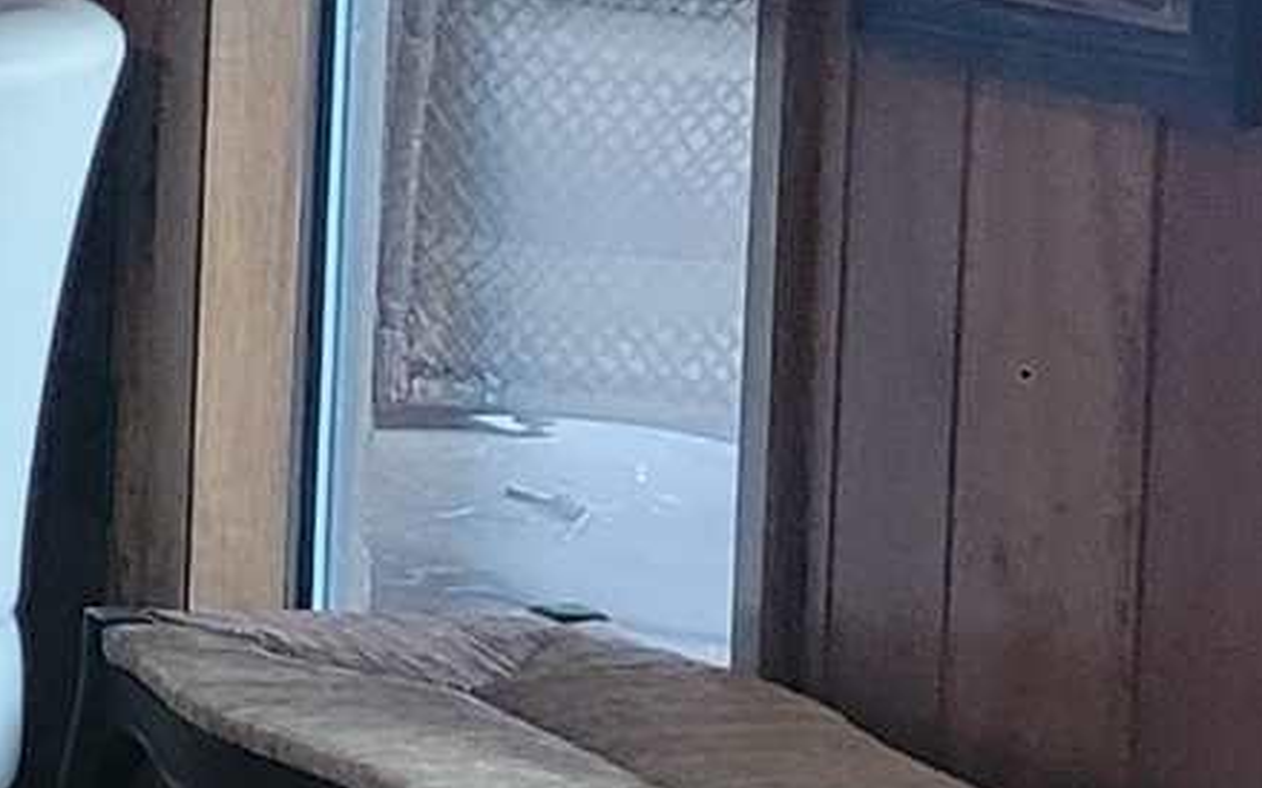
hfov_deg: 9.0
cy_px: -518
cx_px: -2400
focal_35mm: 193
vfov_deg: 6.7
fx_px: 6635
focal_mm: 5.4
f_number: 1.8
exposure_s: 1/40
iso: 250
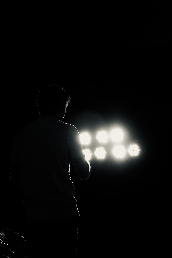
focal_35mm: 75
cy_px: 129
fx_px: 537
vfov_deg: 27.0
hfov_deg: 18.2
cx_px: 86
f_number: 5.6
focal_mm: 50
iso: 320
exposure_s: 1/60
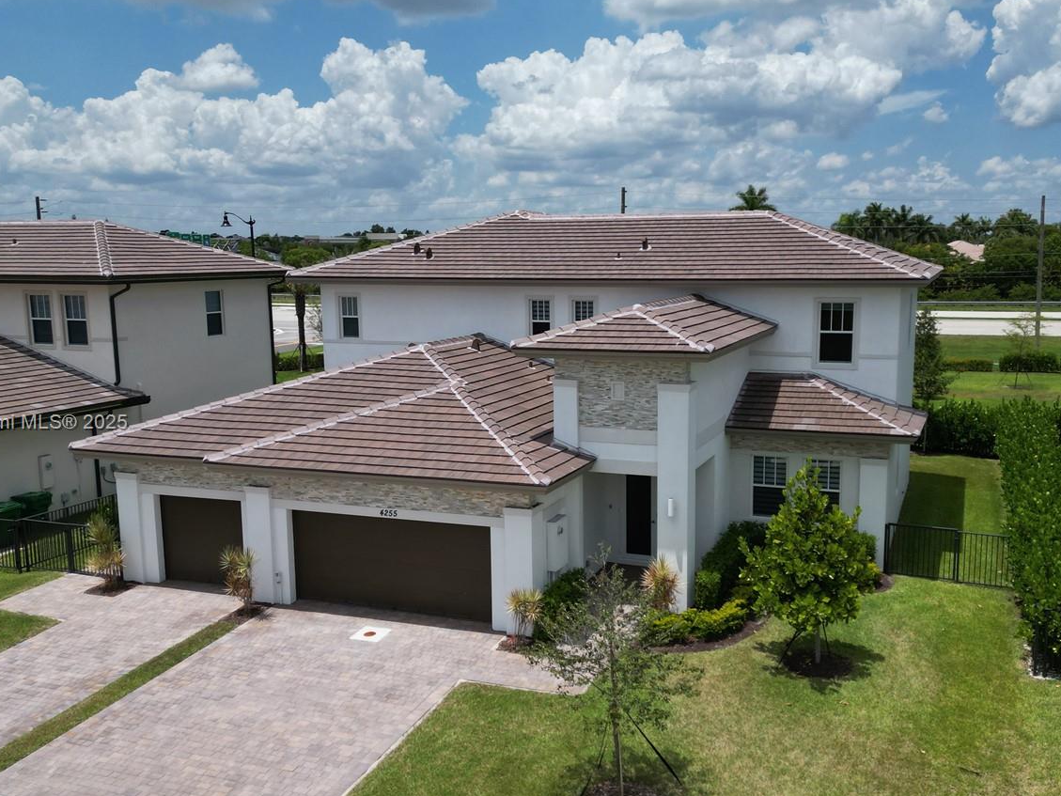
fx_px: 1042
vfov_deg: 41.8
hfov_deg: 53.9
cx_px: 579
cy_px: 424
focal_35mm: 34
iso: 130
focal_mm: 6.72
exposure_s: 1/5000
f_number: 1.7
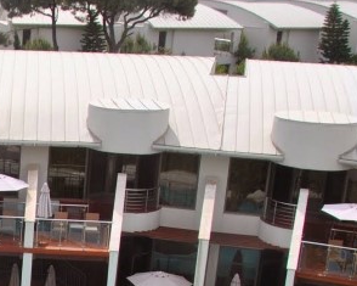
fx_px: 1046
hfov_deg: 17.7
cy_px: 375
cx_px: -155
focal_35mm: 99
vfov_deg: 14.8
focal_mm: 18
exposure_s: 1/250
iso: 100
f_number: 8
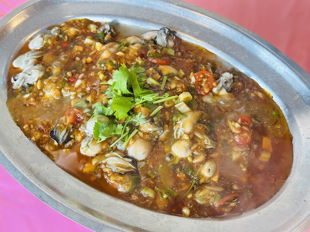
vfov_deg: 30.3
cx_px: 155
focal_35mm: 48
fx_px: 430
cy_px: 116
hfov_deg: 39.7
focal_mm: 6.86
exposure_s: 1/60
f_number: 1.78
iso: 125
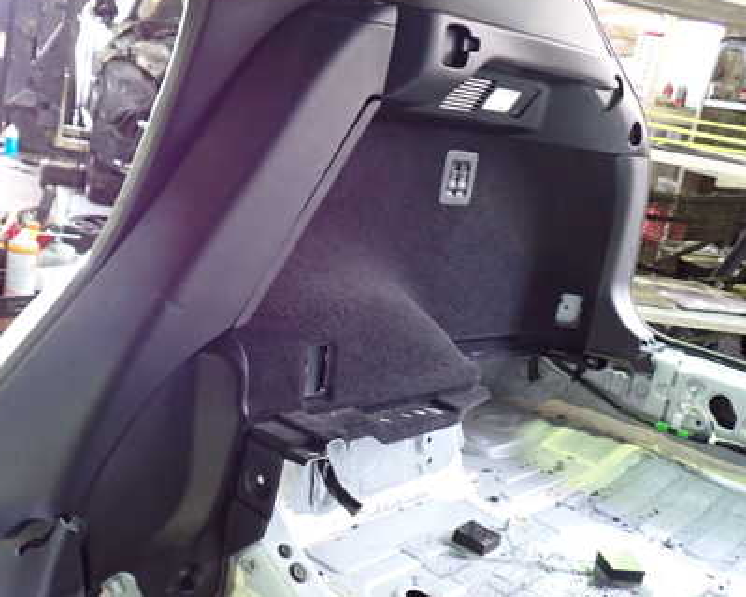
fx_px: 971
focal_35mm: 44
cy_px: 318
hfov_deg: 41.8
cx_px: 292
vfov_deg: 34.1
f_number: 2.3
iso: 640
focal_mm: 5.4
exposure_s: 1/30
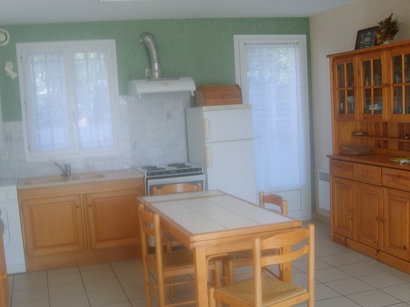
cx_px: 174
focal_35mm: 42
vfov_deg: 34.3
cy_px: 179
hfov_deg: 44.7
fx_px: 497
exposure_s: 1/30
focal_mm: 5.8
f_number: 2.8
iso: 50
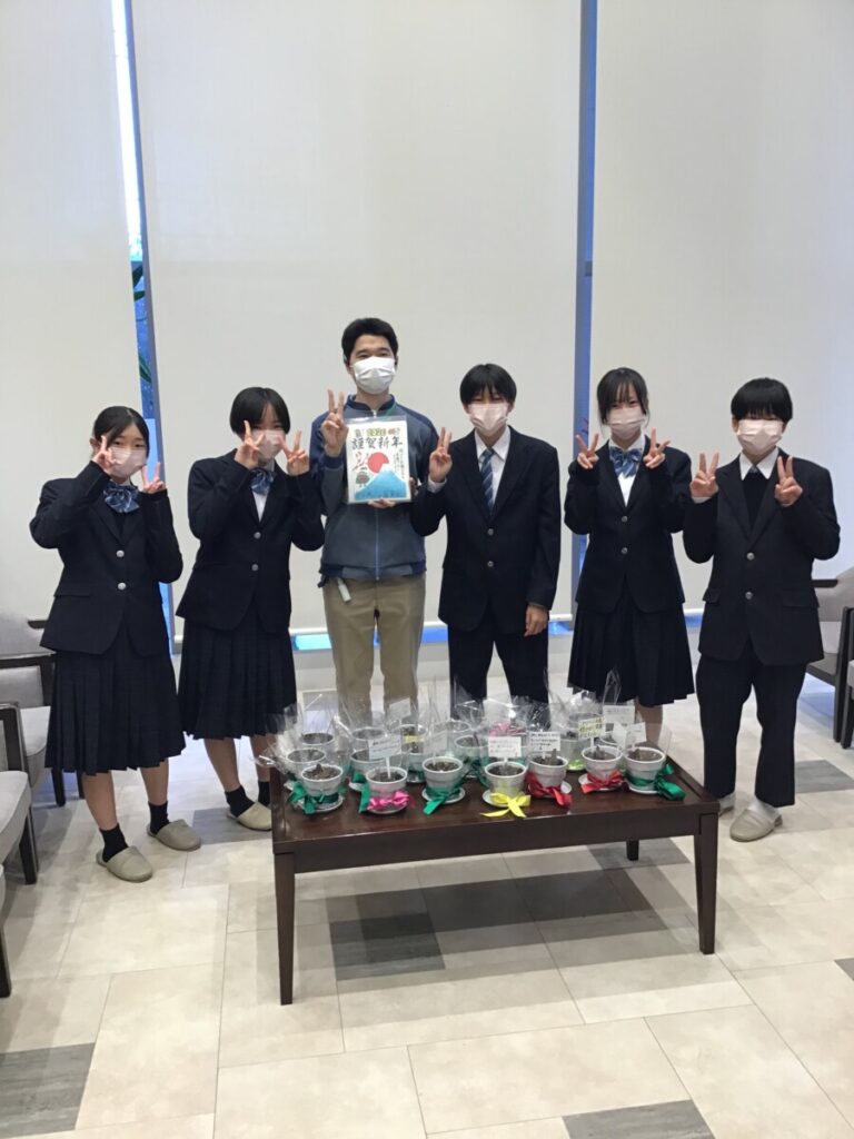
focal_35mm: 31
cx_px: 427
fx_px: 1020
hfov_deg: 45.4
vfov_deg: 58.4
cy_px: 570
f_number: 2.4
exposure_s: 1/30
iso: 50
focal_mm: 3.3
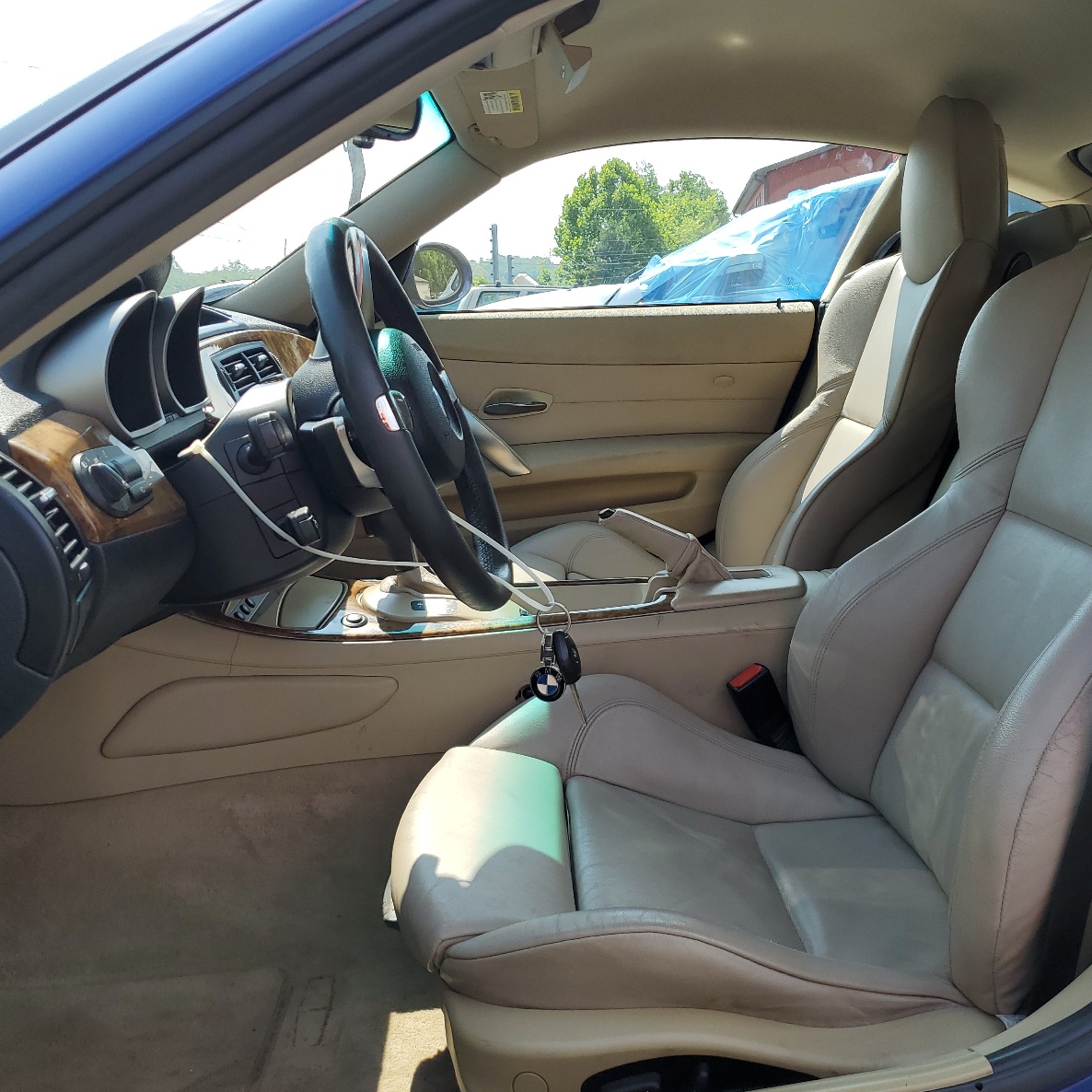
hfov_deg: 52.2
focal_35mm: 31
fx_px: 1106
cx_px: 648
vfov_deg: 52.5
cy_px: 551
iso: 50
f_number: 1.5
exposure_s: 1/1250
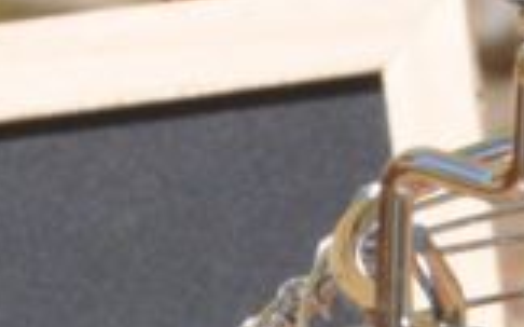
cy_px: 991
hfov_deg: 5.2
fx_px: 5780
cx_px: 336
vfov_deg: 3.2
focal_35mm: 405
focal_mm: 42
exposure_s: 1/640
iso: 500
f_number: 13
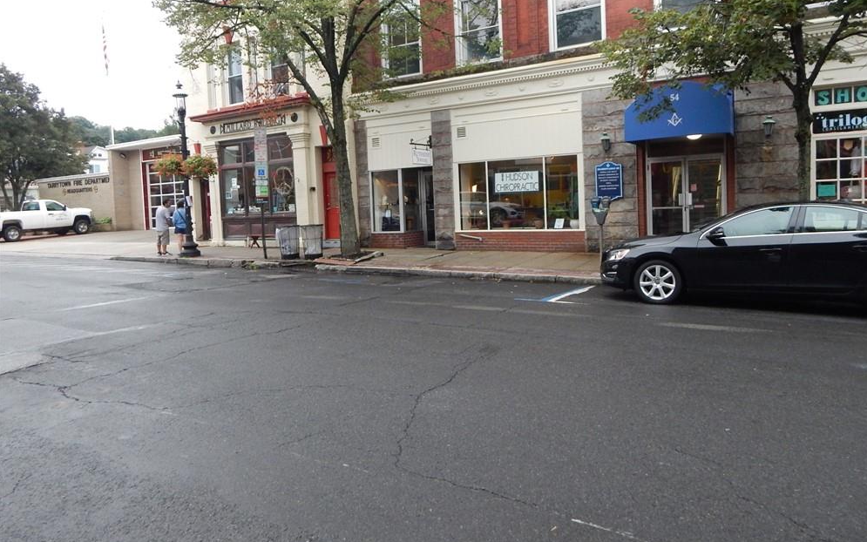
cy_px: 231
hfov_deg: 74.8
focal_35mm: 24
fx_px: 567
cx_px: 444
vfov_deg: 50.9
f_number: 3
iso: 320
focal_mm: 4
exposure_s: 1/250
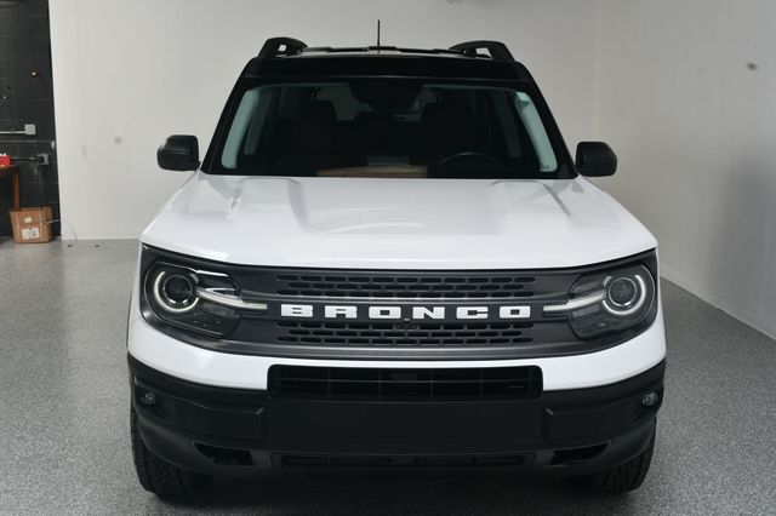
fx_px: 862
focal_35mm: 40
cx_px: 388
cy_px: 258
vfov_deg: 33.4
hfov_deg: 48.5
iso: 100
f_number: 13
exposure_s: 1/160
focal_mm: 27
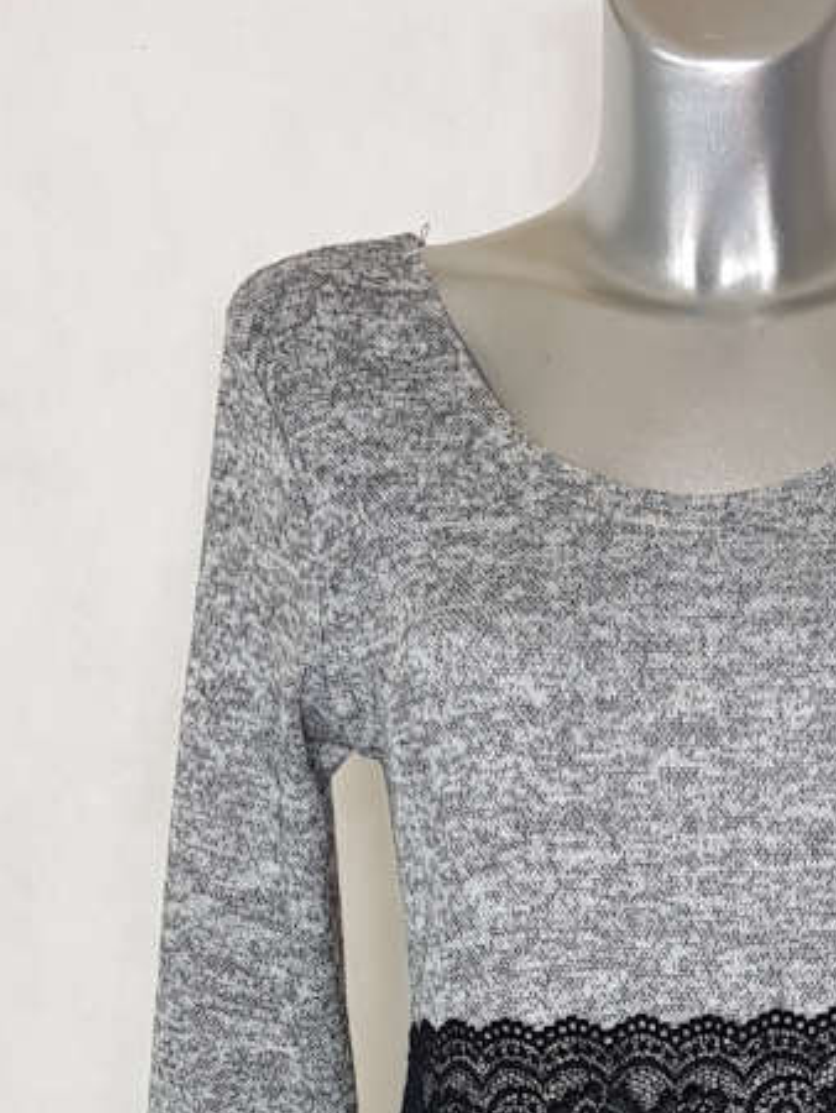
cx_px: 752
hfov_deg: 21.5
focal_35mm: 67
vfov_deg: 25.9
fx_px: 2155
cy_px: 1328
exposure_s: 1/50
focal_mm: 4.2
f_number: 1.7
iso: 100
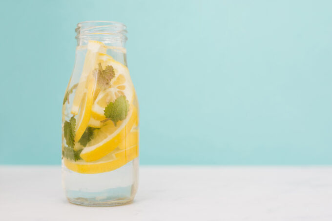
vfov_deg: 25.7
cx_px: 166
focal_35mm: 52
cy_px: 110
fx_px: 484
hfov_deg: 37.9
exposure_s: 1/160
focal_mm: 35
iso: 100
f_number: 2.5
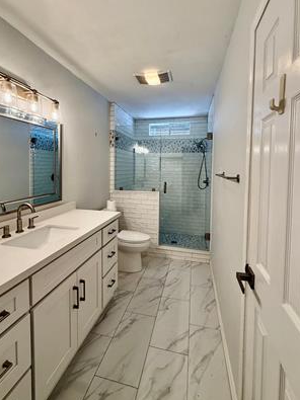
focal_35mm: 17
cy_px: 177
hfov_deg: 74.7
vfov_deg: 90.7
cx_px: 145
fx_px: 197
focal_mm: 2.22
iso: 125
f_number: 2.2
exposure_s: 1/120
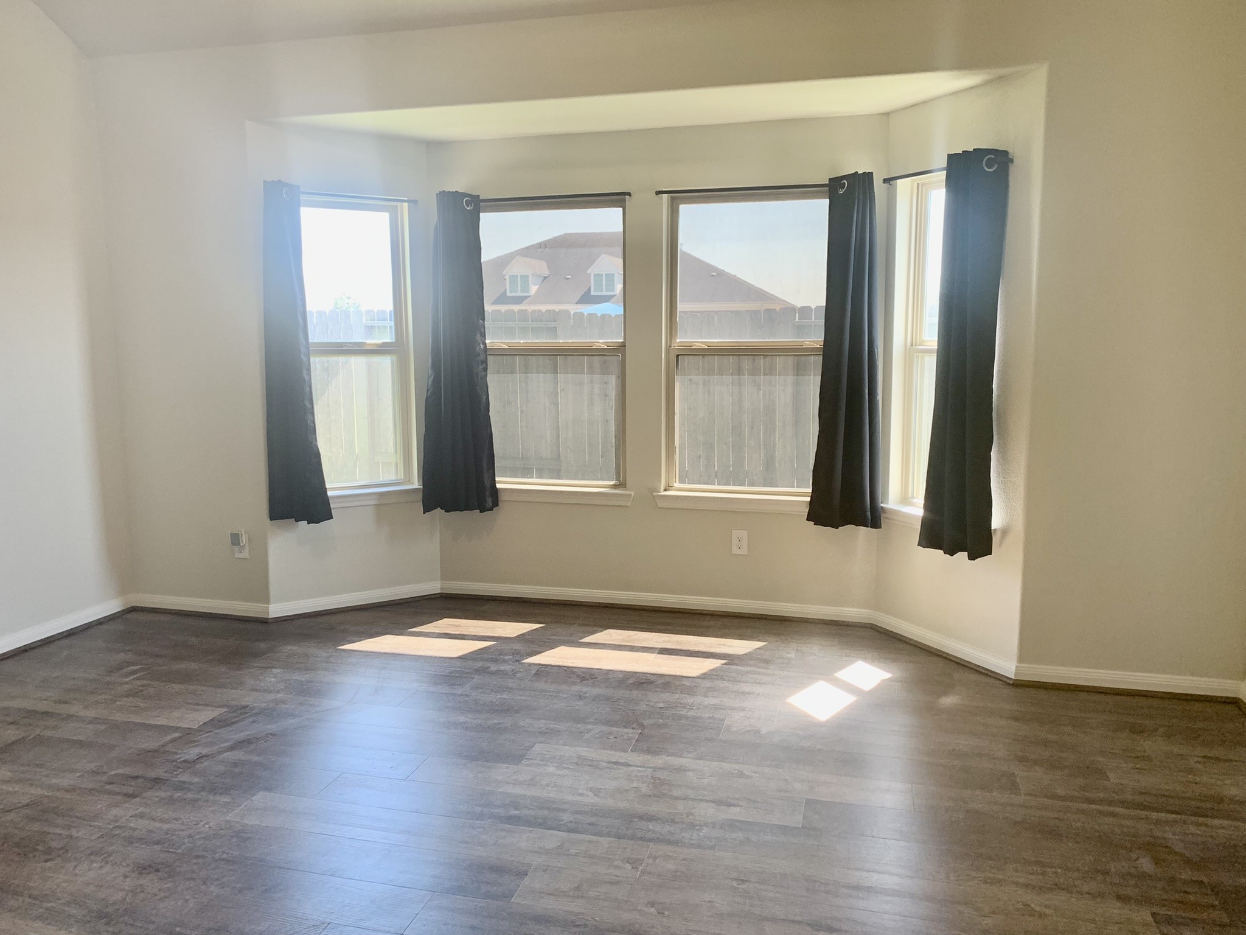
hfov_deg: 67.3
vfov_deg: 53.1
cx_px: 623
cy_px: 468
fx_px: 936
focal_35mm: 26
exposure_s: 1/78
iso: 100
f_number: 1.8
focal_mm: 4.25
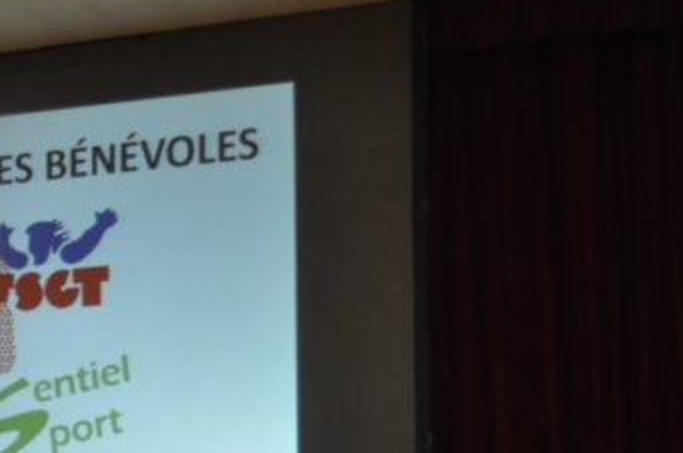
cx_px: 0
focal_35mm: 101
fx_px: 1913
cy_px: 489
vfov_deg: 13.3
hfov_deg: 19.6
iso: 1250
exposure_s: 1/30
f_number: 4.5
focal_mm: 30
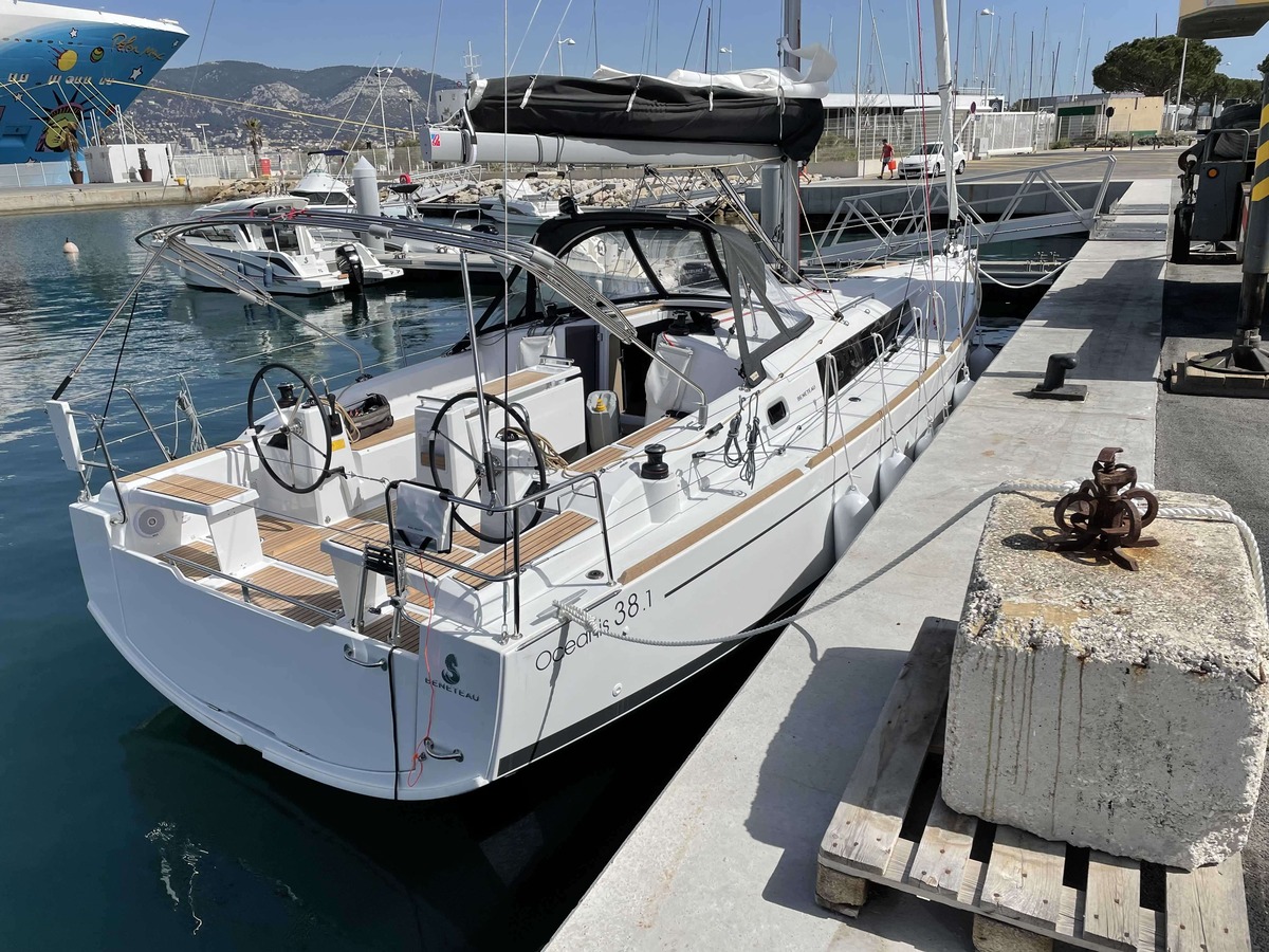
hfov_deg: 67.3
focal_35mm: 26
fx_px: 953
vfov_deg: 53.1
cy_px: 476
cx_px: 634
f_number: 1.6
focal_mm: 4.2
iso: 32
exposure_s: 1/7813
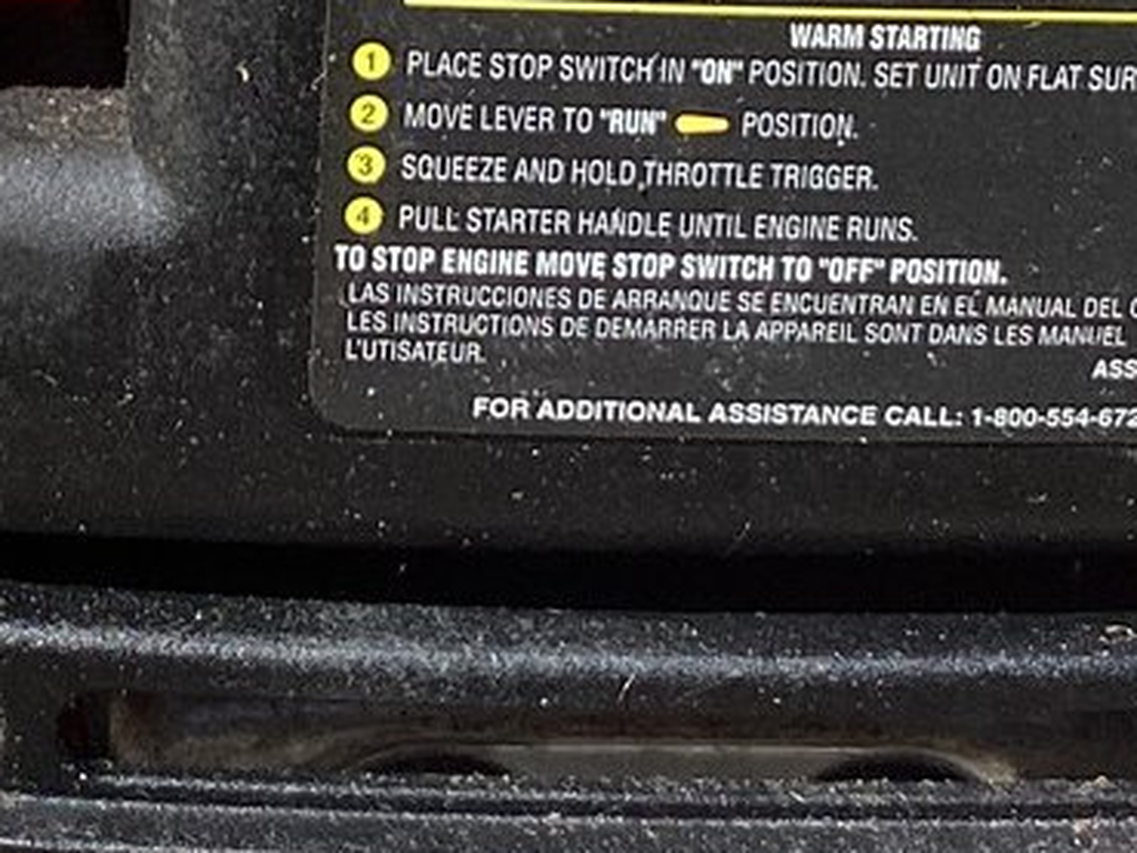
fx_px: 4173
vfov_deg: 11.7
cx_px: 300
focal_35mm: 127
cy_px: 368
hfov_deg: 15.5
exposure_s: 1/905
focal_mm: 3.3
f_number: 2.4
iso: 25
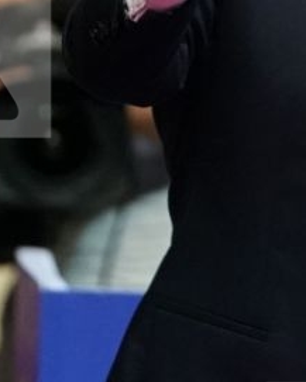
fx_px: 14109
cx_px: 398
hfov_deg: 1.2
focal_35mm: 1247
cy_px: 10
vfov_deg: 1.6
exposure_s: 1/1000
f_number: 2.8
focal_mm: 200
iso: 4000
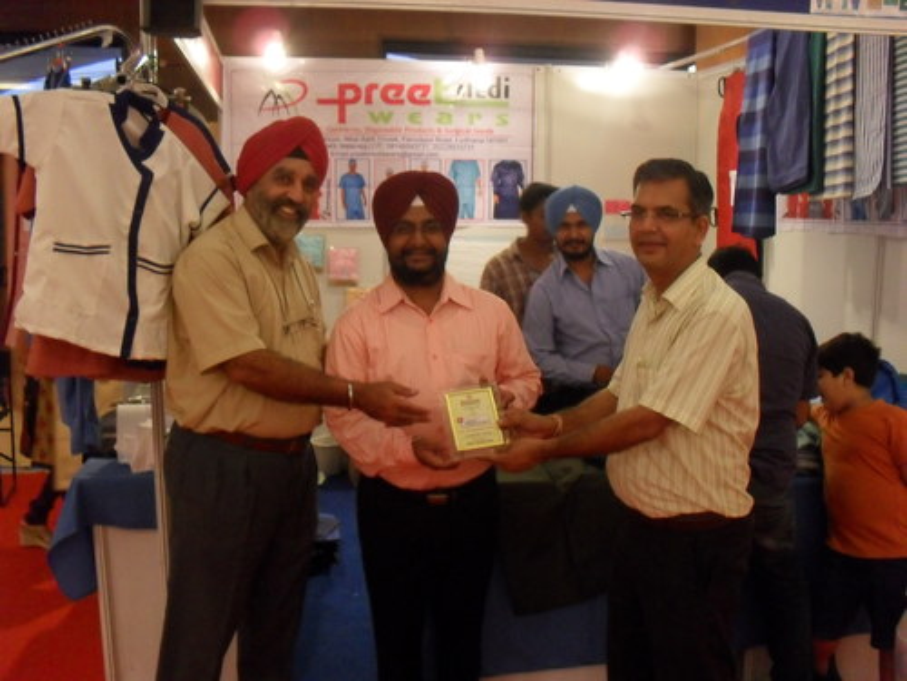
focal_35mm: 35
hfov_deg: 52.6
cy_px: 340
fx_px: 917
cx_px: 454
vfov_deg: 40.7
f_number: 3.2
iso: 320
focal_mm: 6.3
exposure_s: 1/15
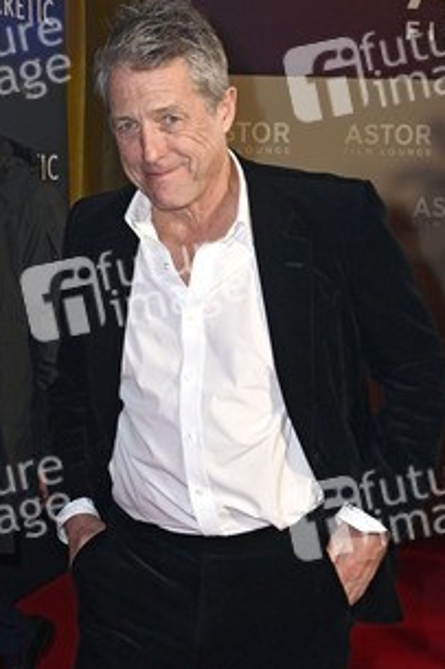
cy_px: 399
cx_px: 197
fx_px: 780
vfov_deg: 46.2
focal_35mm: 42
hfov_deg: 31.8
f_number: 5.6
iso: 1600
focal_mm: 32
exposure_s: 1/200
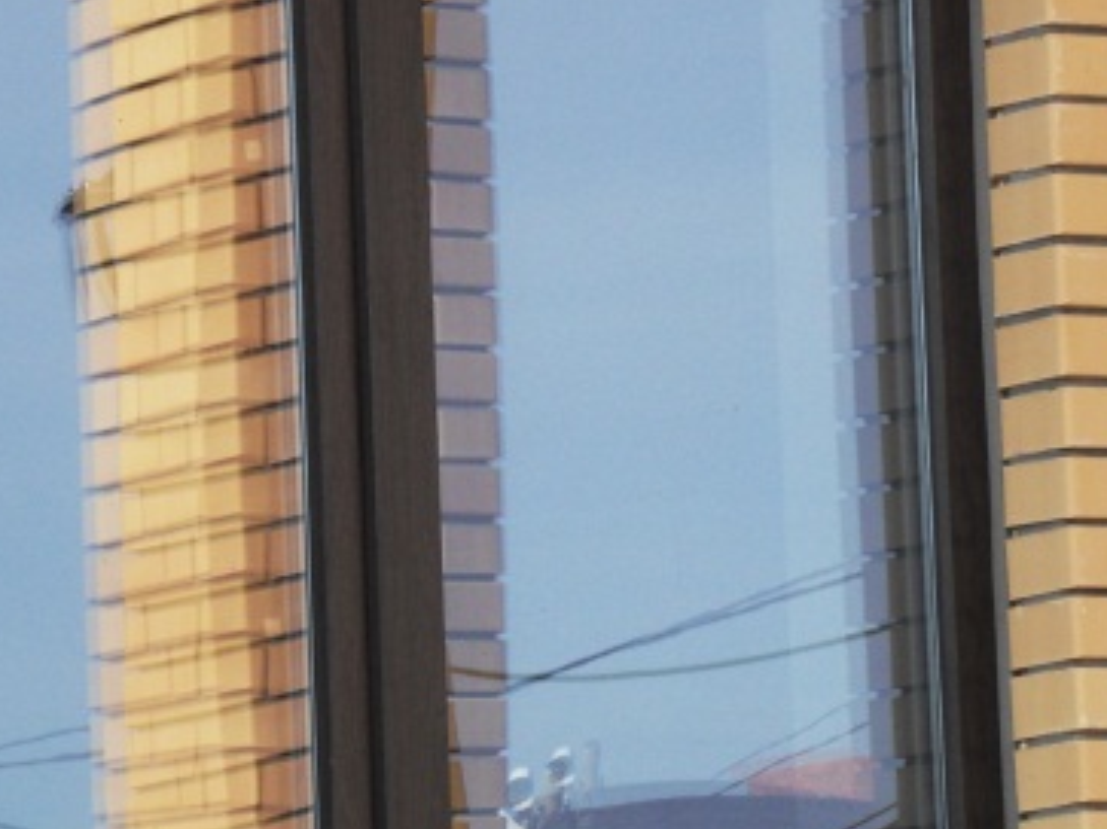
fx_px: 10582
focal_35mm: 331
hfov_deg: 6.0
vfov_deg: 4.5
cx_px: 320
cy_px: 350
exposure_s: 1/180
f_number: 5.8
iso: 100
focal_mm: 26.3
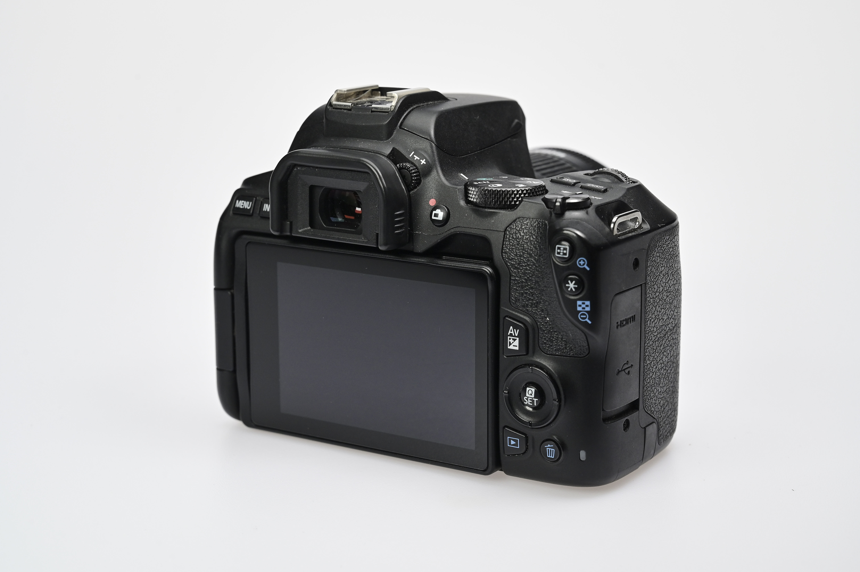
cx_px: 430
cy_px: 286
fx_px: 1671
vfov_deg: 19.4
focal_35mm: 70
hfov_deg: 28.9
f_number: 10
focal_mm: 70
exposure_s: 1/100
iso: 640
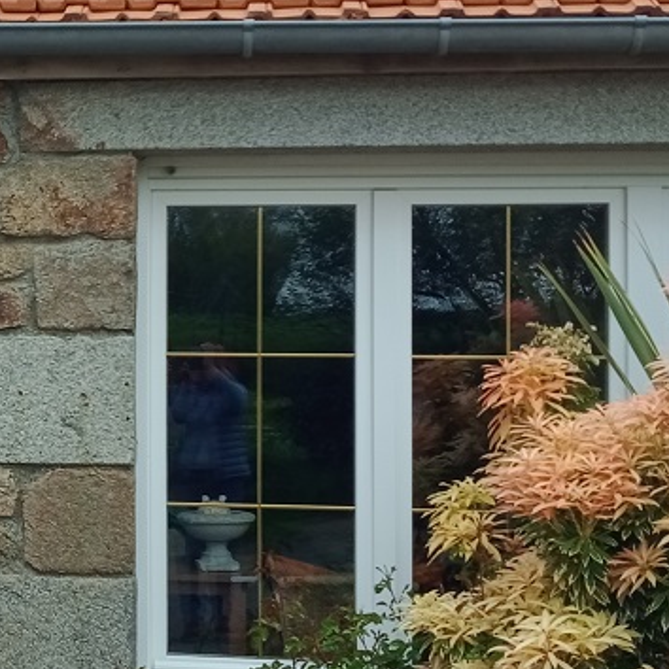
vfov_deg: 21.4
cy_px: 308
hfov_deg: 20.5
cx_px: -34
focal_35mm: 81
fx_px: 1771
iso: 114
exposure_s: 1/339
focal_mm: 3.54
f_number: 2
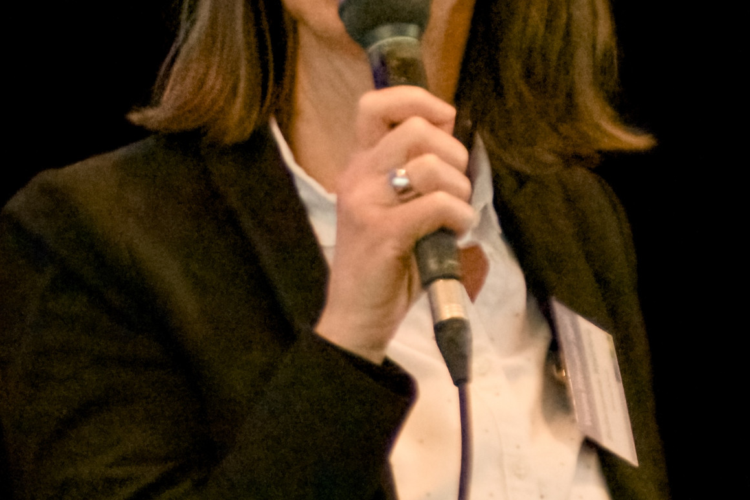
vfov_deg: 1.4
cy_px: 10
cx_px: 222
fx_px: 20728
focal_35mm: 995
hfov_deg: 2.1
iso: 6400
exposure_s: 1/1250
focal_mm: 200
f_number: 2.8
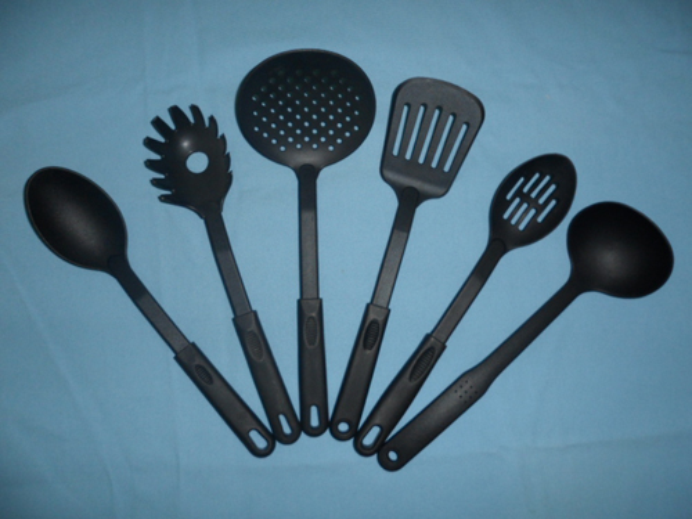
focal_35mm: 26
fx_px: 520
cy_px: 260
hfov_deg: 67.3
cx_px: 346
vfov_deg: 53.1
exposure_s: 1/45
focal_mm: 4.9
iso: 100
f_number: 3.3
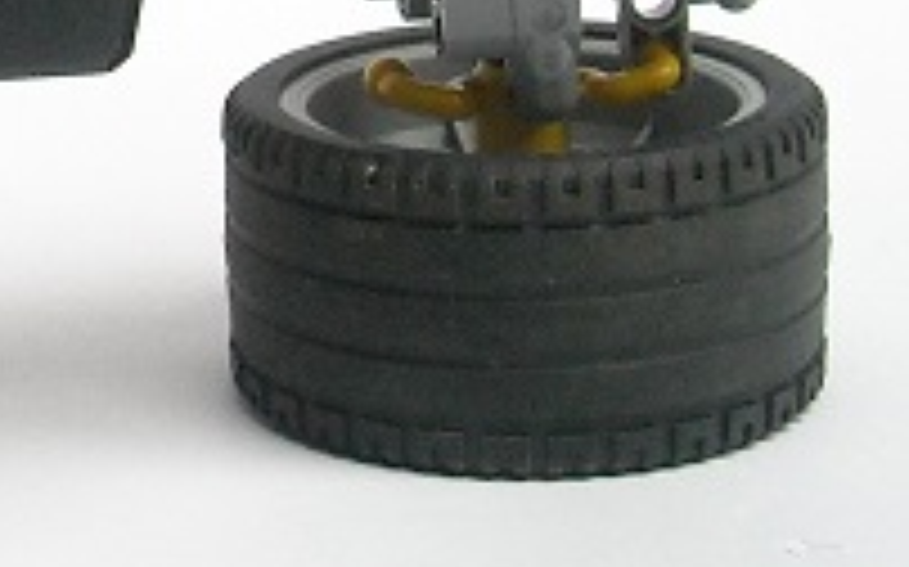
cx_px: -590
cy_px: -320
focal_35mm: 147
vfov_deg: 8.7
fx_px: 3640
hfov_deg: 13.2
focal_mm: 5.7
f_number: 2.8
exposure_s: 1/176
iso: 436
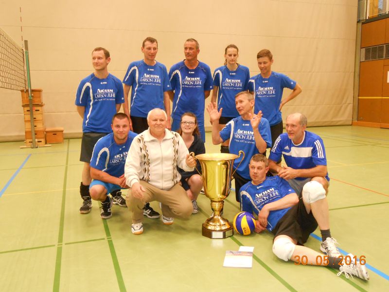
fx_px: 382
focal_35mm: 34
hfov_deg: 54.0
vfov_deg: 41.8
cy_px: 146
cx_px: 194
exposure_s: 1/30
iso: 500
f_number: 3.9
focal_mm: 6
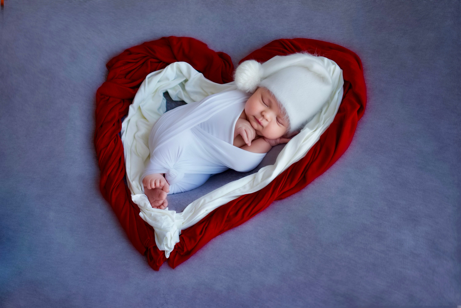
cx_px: 230
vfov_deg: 37.9
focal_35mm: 35
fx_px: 448
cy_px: 154
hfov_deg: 54.4
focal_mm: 35
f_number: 2.8
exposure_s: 1/160
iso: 125
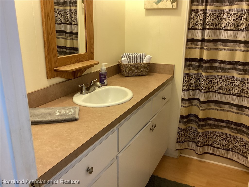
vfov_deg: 45.4
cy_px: 94
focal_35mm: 31
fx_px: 223
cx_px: 124
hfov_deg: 58.4
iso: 200
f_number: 2.4
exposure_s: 1/60
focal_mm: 3.3
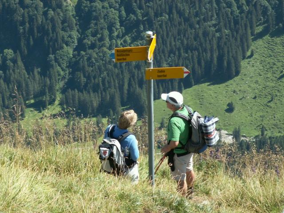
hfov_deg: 13.5
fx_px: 1198
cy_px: 106
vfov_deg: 10.2
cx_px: 142
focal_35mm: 146
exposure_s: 1/100
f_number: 6.3
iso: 50
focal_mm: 23.84
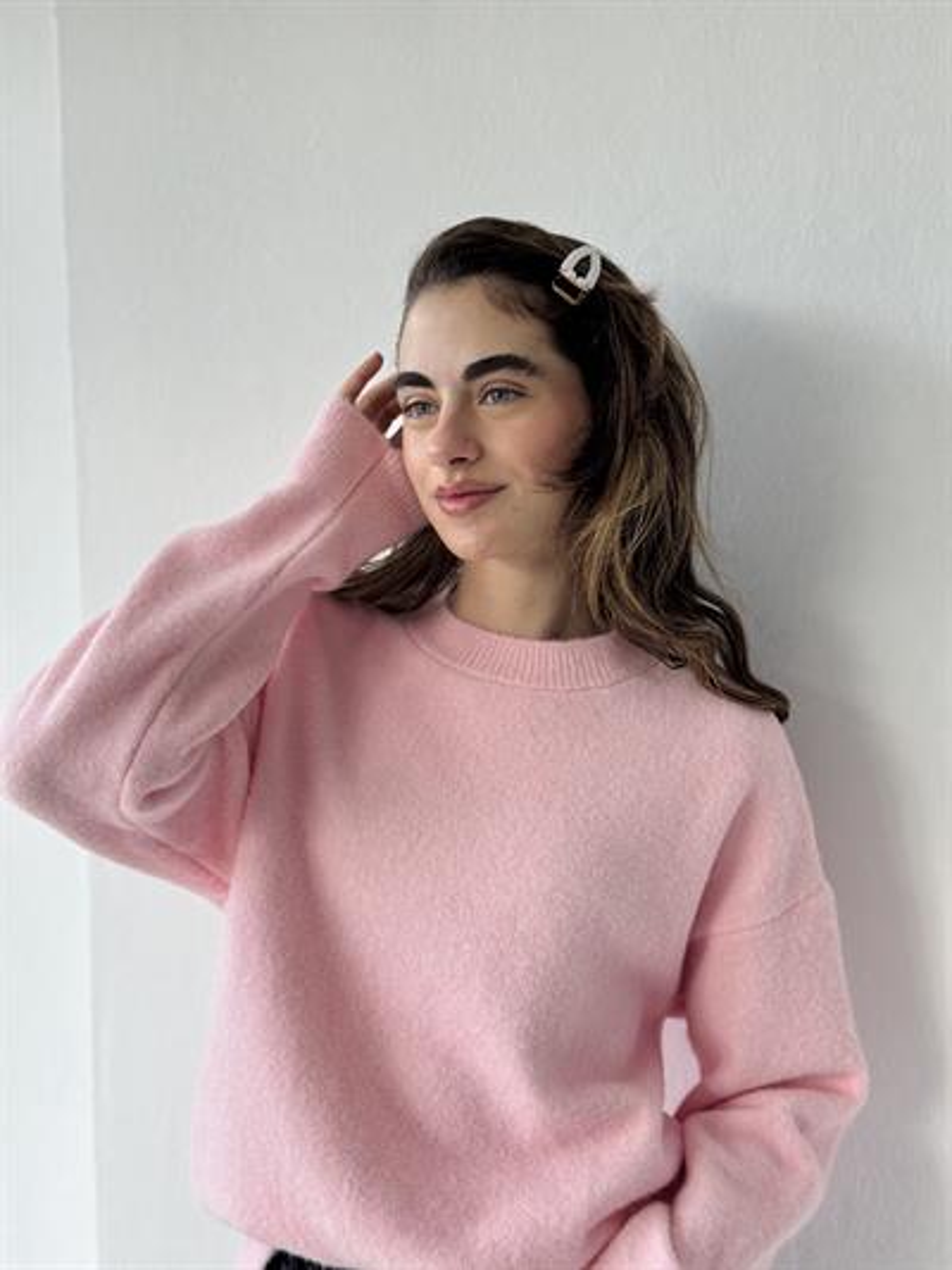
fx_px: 1759
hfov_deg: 30.3
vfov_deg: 39.6
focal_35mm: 48
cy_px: 635
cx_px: 476
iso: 80
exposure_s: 1/165
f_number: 1.78
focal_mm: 6.76
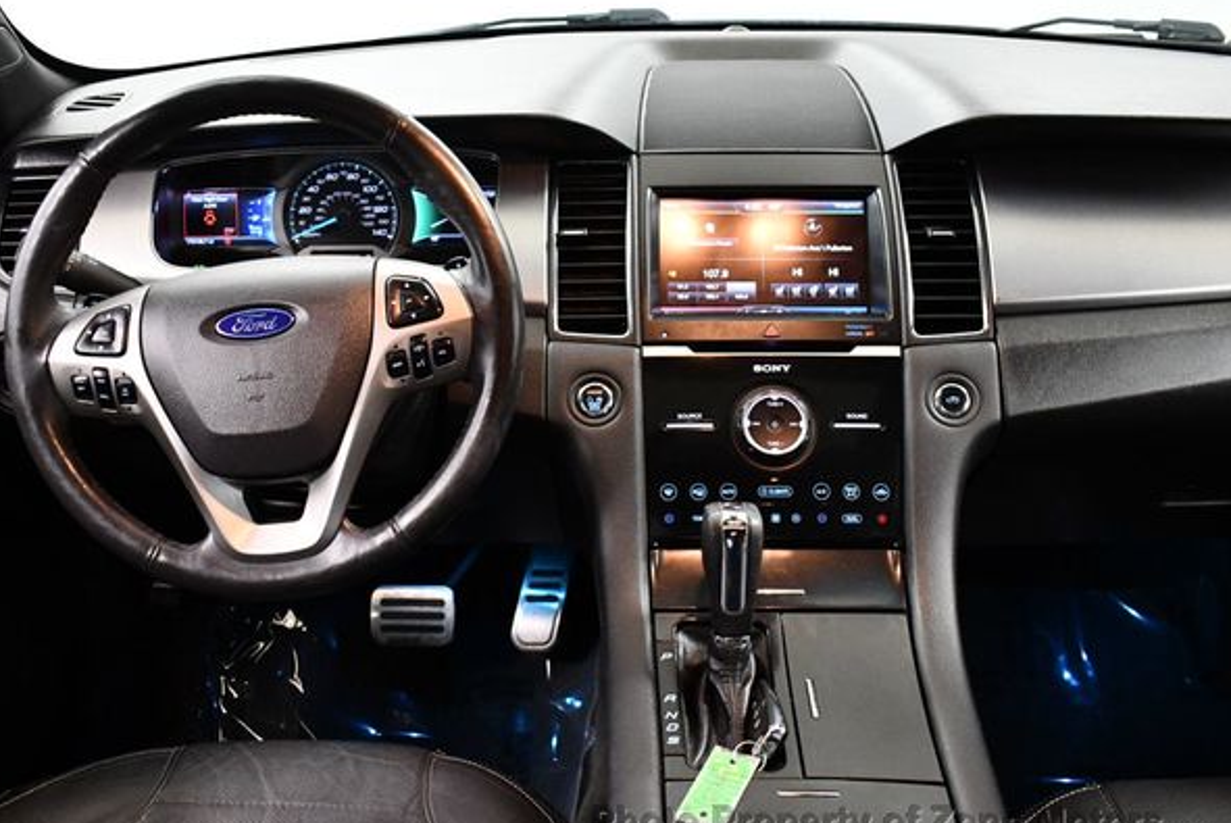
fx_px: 1335
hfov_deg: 49.5
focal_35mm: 39
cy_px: 417
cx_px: 567
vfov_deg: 34.3
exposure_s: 1/80
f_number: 3.5
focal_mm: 18
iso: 3200
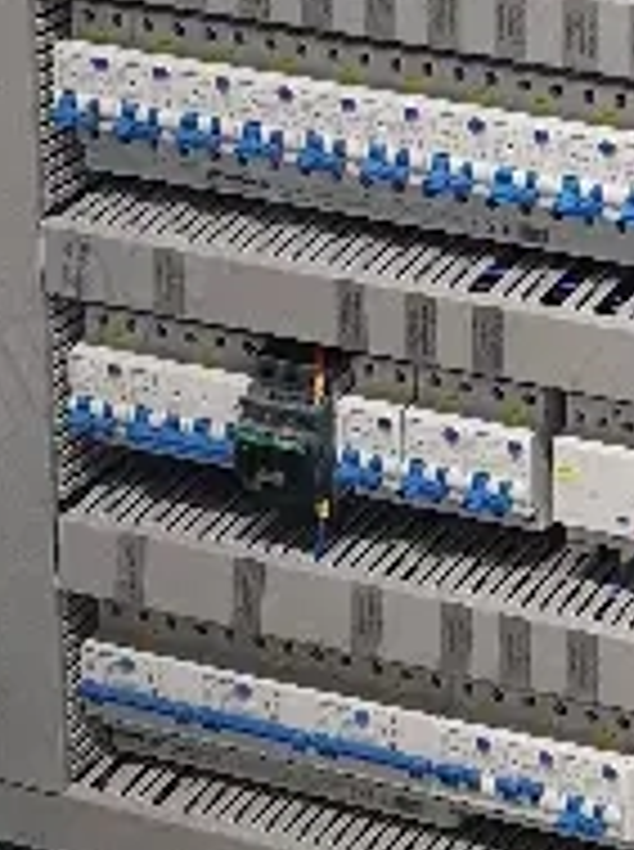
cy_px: -427
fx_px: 2989
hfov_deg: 11.4
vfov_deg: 15.0
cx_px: 1084
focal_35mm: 122
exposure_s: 1/100
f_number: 1.8
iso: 100
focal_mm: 6.4
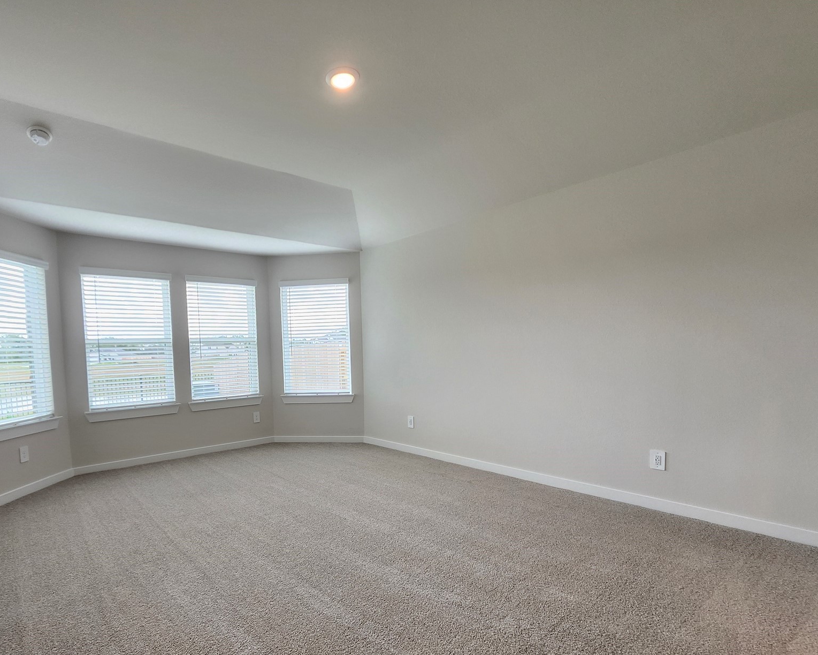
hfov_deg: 88.7
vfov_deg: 76.5
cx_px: 333
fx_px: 412
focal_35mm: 17
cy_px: 376
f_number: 2.2
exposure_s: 1/60
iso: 80
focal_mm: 1.74
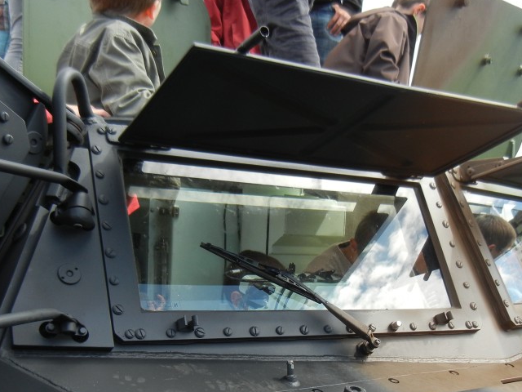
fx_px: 724
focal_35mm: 48
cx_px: 276
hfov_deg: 39.6
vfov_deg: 29.8
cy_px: 295
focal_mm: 5.4
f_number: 3.5
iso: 160
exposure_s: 1/423
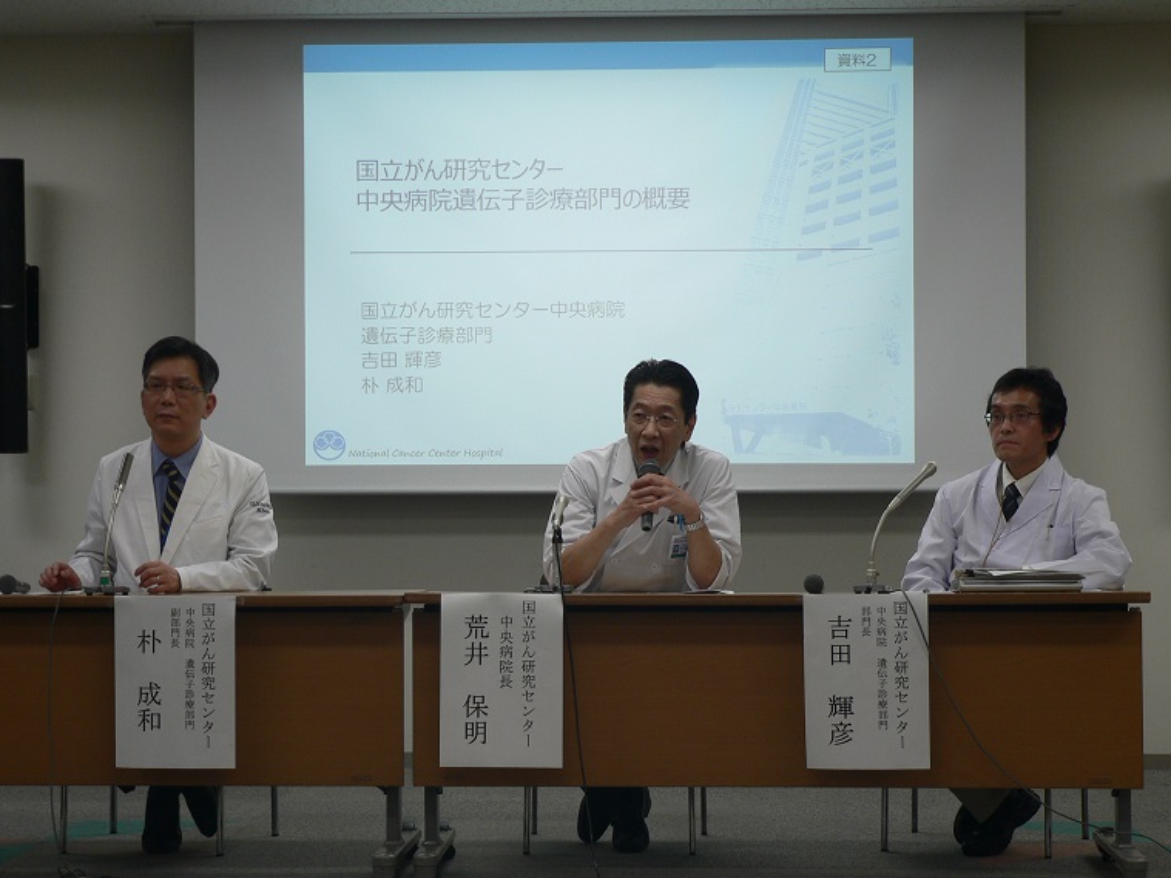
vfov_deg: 17.0
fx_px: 2943
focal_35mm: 87
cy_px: 443
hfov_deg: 22.5
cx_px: 583
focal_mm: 14.3
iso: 80
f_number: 3.2
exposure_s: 1/30
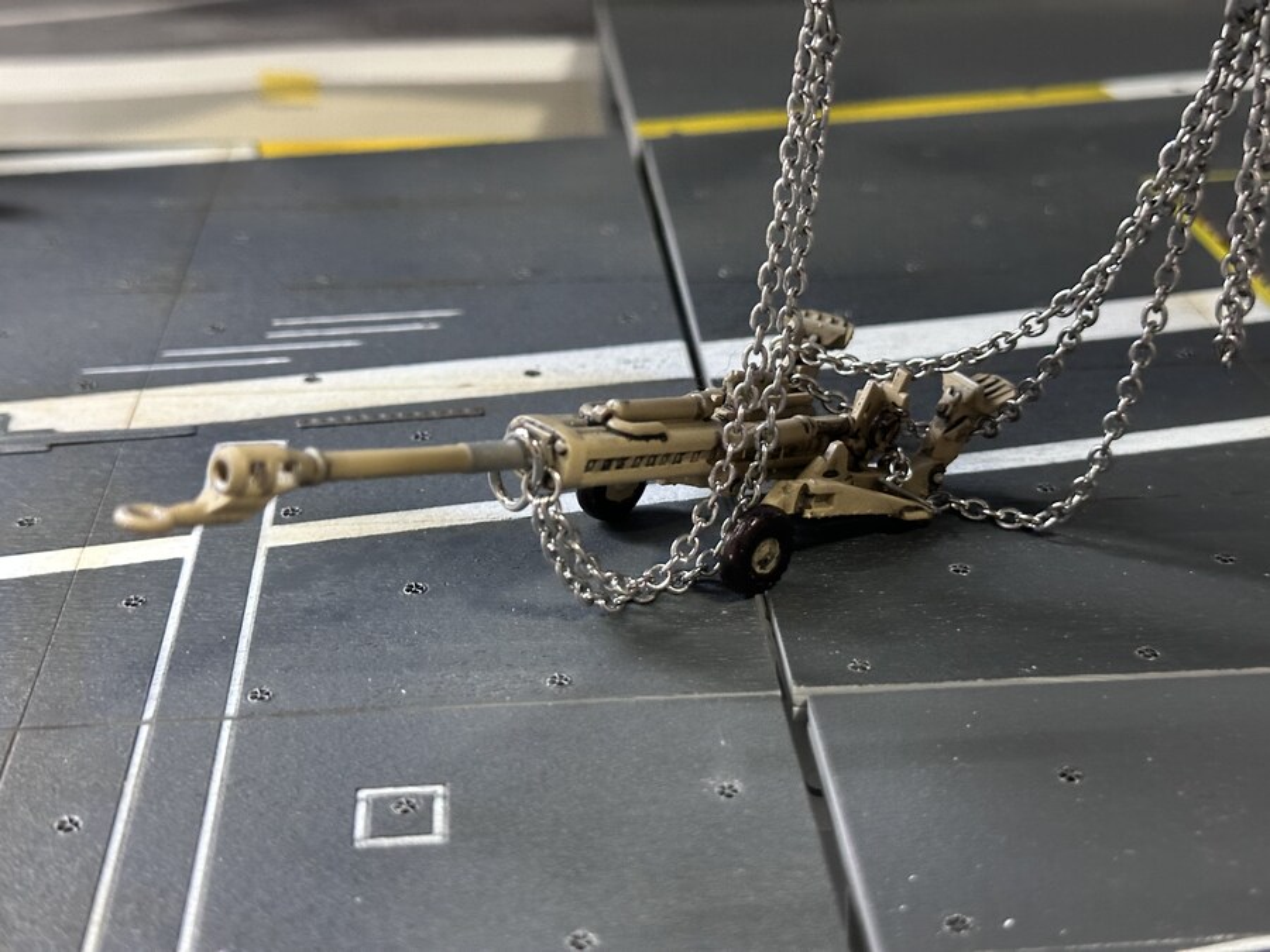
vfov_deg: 30.3
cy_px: 476
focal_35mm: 48
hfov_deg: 39.7
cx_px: 635
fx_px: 1761
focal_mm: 6.86
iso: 500
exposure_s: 1/40
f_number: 1.78
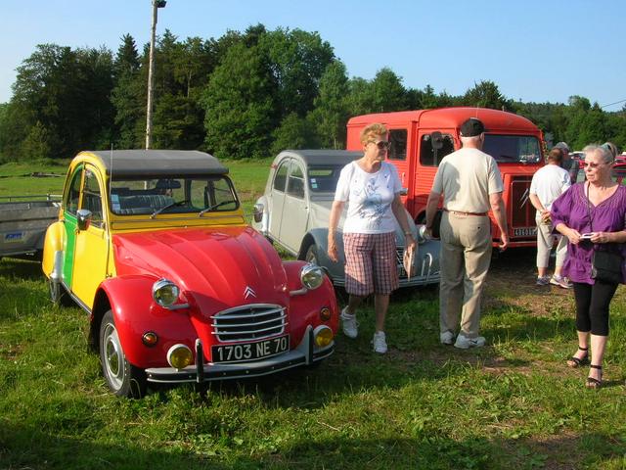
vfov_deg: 40.7
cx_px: 313
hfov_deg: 52.6
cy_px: 235
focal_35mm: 35
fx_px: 633
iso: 50
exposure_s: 1/175
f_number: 5.6
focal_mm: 5.8
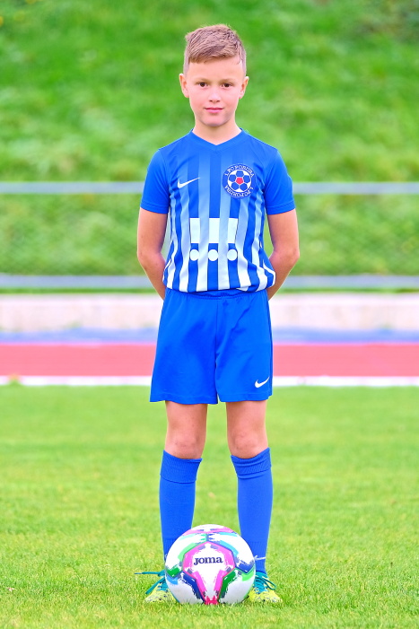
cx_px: 210
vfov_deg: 11.1
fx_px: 3249
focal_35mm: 186
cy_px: 314
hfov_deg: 7.4
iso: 320
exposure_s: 1/280
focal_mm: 124.3
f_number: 2.8
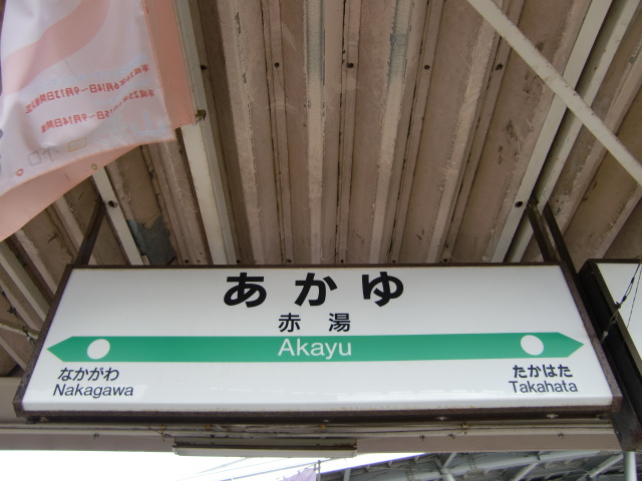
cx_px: 321
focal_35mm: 28
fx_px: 519
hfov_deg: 63.4
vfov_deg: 49.7
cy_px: 240
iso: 64
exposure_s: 1/160
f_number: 2.6
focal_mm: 4.9
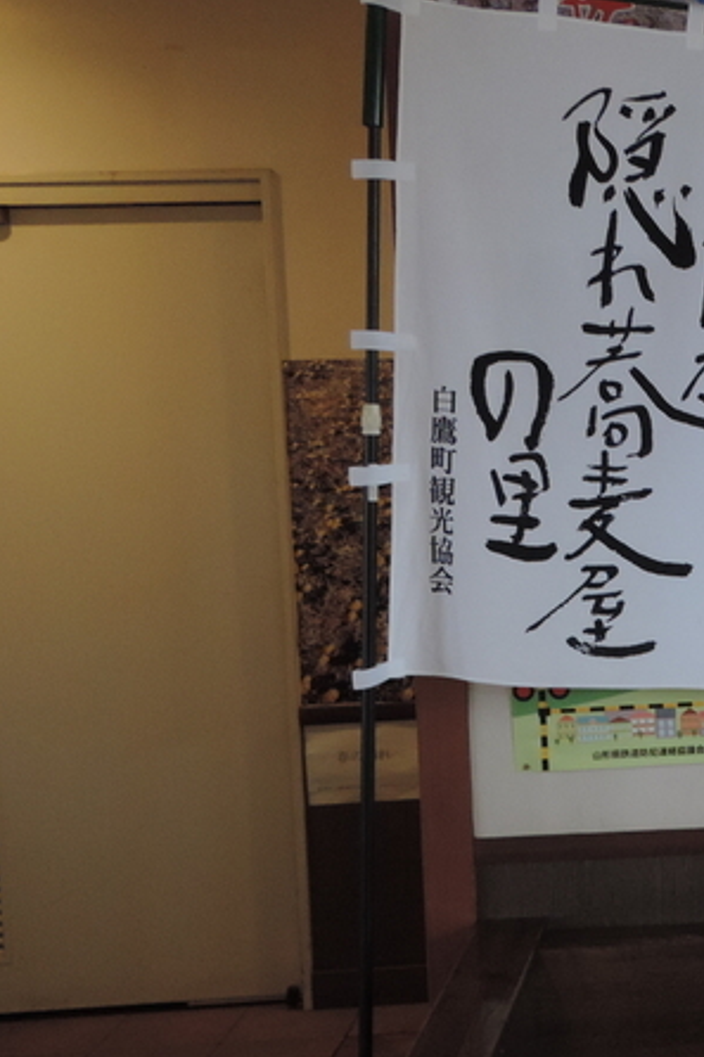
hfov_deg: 21.7
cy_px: 531
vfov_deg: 35.7
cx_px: 927
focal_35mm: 56
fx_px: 1644
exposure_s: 1/20
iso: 400
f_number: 3.1
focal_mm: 5.3
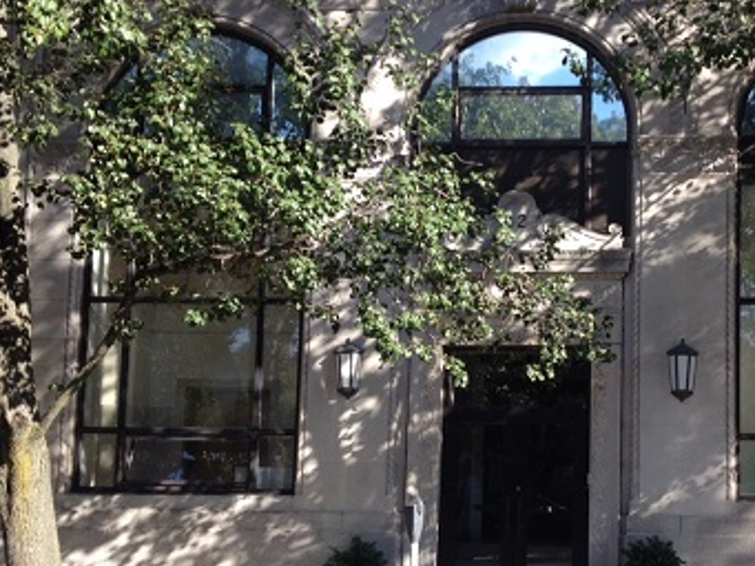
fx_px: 1287
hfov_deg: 32.2
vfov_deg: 24.8
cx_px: 555
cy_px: 319
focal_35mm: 59
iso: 50
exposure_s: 1/460
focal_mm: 4.28
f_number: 2.4
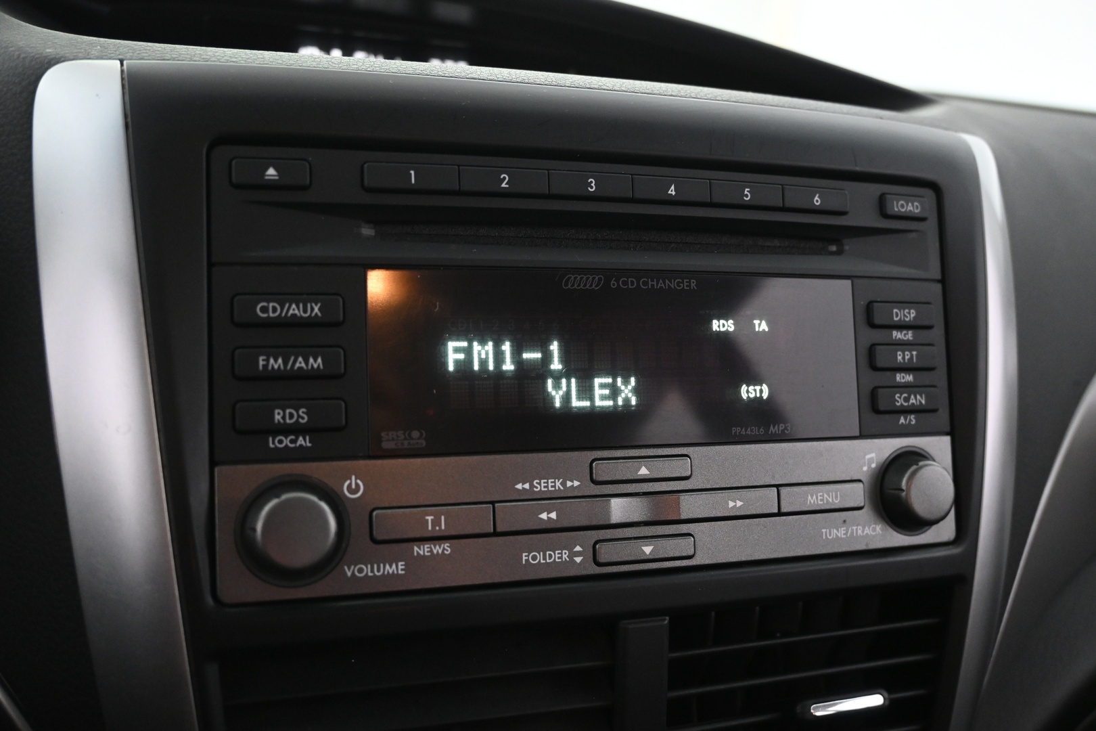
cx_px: 548
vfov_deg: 40.0
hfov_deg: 57.2
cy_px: 366
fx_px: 1005
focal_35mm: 33
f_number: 4
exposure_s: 1/40
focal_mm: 22
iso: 2000
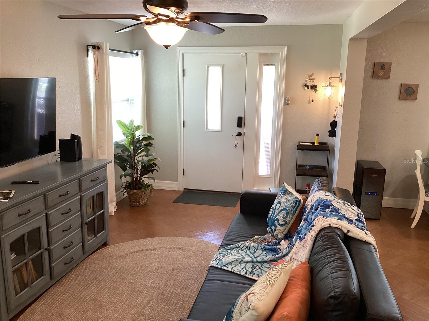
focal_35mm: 31
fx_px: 384
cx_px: 214
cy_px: 160
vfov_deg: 45.4
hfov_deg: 58.4
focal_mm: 3.3
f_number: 2.4
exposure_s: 1/50
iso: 125
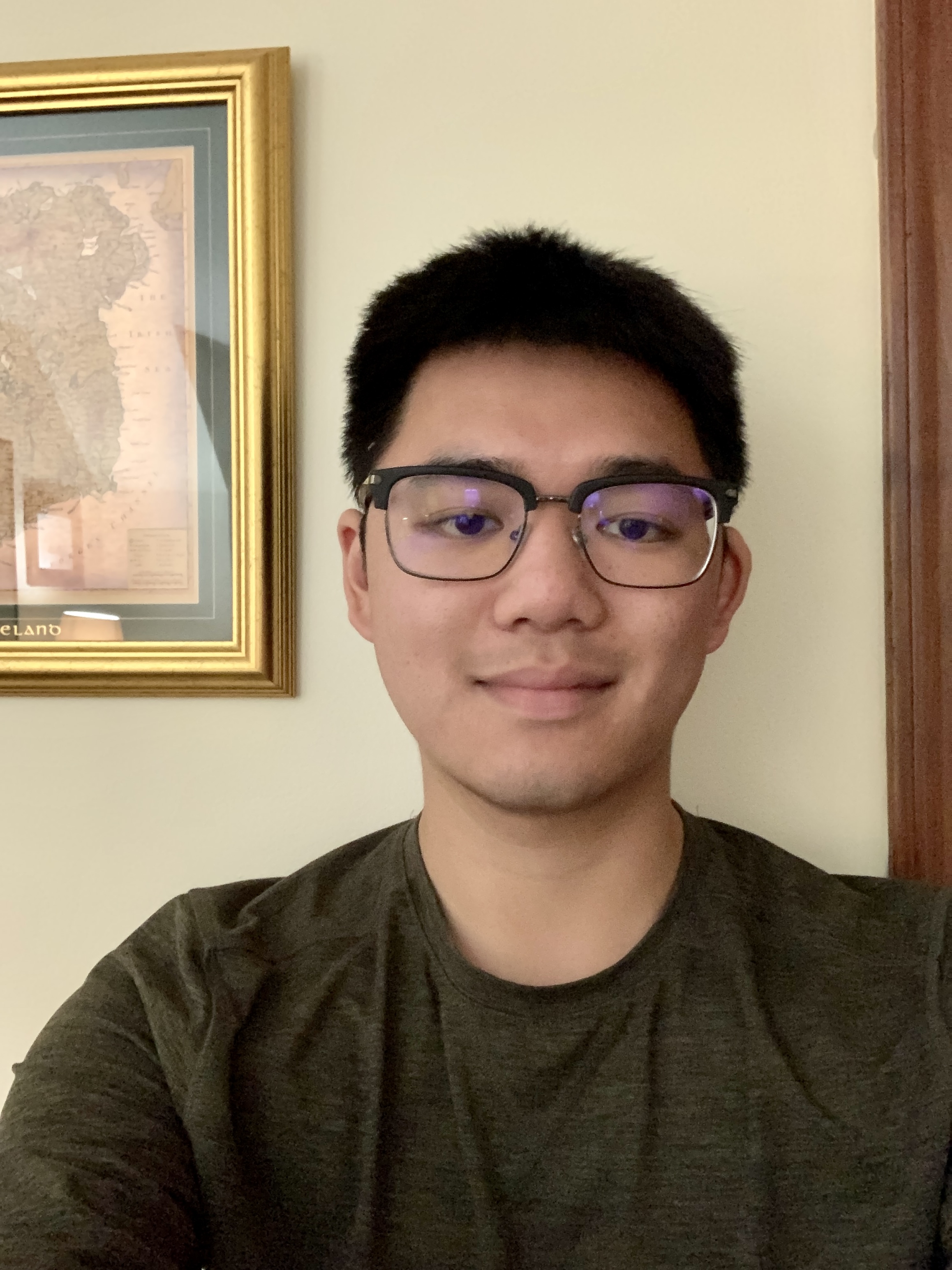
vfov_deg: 56.8
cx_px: 476
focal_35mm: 32
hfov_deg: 44.2
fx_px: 1173
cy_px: 635
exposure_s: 1/15
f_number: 2.2
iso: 1250
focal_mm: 2.87
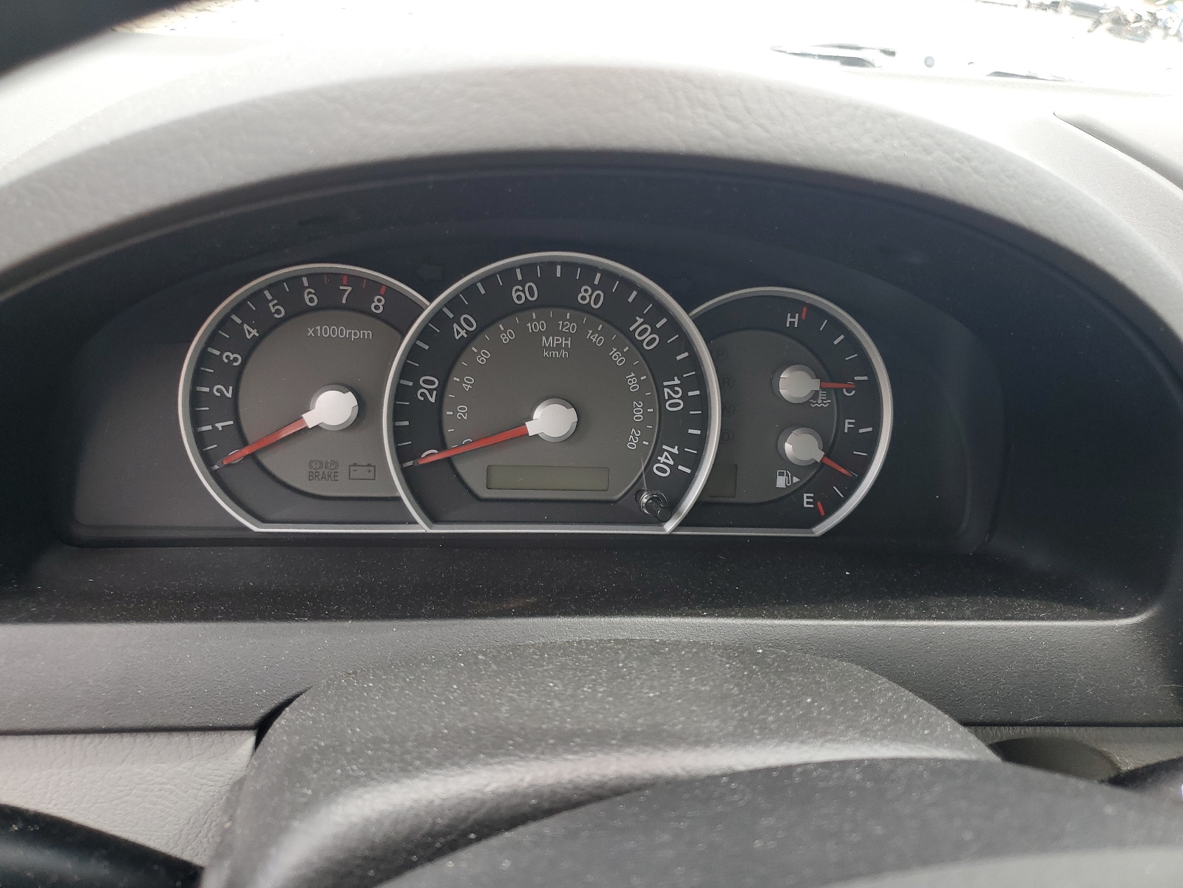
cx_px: 592
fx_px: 889
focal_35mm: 26
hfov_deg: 67.3
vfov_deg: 53.1
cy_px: 444
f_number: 1.5
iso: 50
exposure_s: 1/122
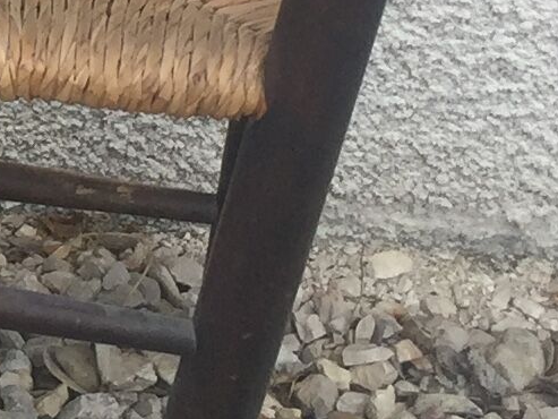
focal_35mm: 192
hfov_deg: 9.2
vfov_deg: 7.7
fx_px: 3096
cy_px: -59
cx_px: -813
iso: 32
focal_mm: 4.15
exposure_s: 1/501
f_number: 2.2
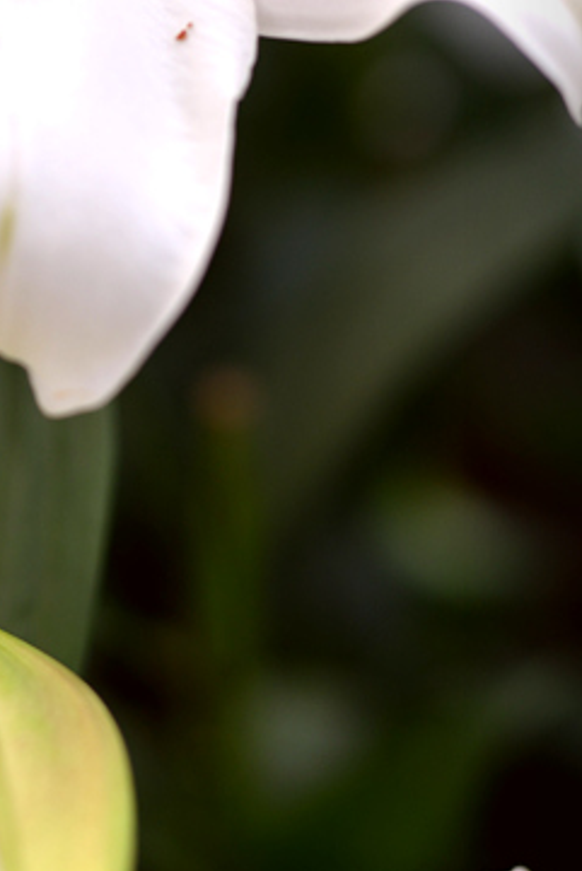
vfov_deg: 12.5
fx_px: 3949
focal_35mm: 163
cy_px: 147
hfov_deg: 8.4
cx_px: 43
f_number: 2.5
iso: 100
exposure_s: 1/320
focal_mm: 50
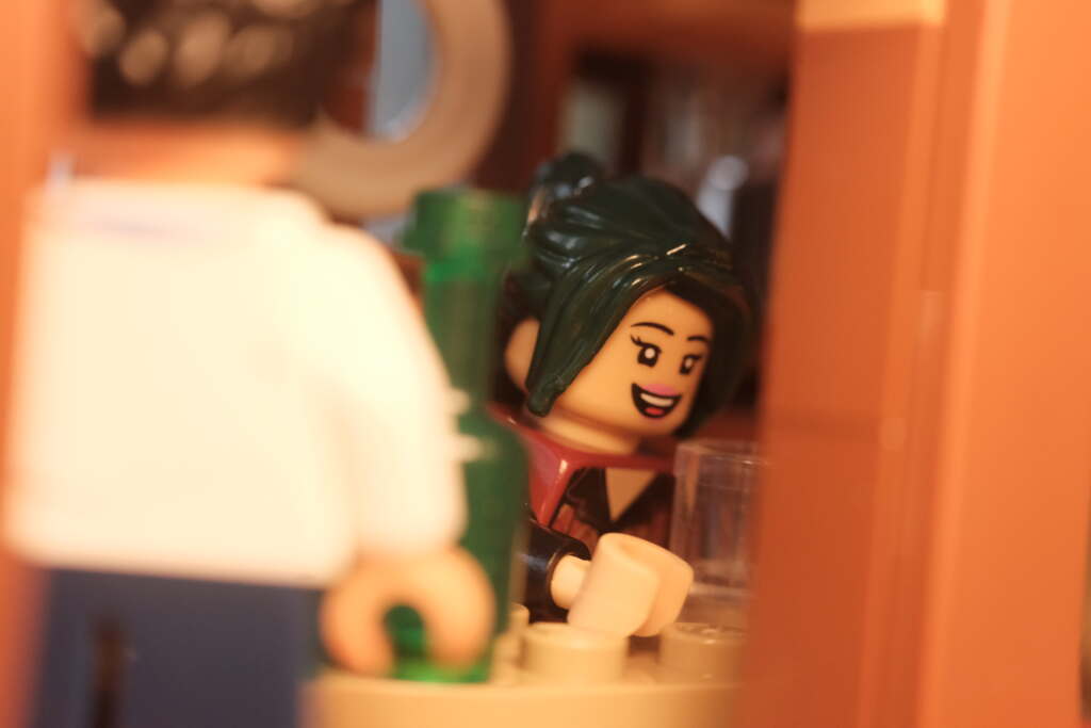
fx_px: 1606
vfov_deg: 25.5
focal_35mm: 53
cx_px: 546
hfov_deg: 37.5
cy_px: 364
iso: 2000
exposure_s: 1/125
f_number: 5
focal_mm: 35
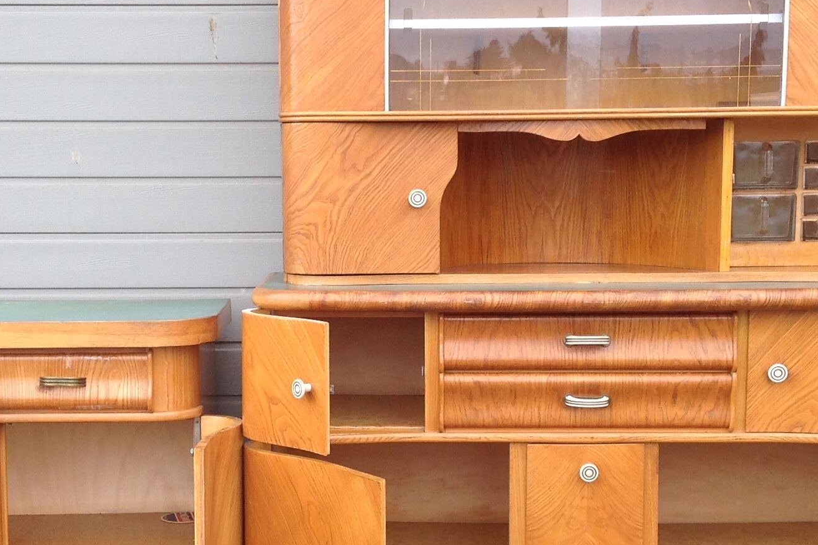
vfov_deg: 18.9
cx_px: 348
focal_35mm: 72
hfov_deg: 28.0
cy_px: 371
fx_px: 1635
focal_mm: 4.28
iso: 50
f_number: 2.4
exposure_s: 1/196
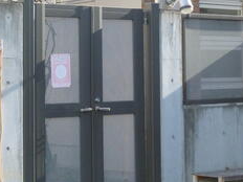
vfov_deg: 11.7
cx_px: 157
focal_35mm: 124
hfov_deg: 15.9
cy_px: -38
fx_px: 870
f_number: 3.6
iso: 160
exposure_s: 1/160
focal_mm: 6.5
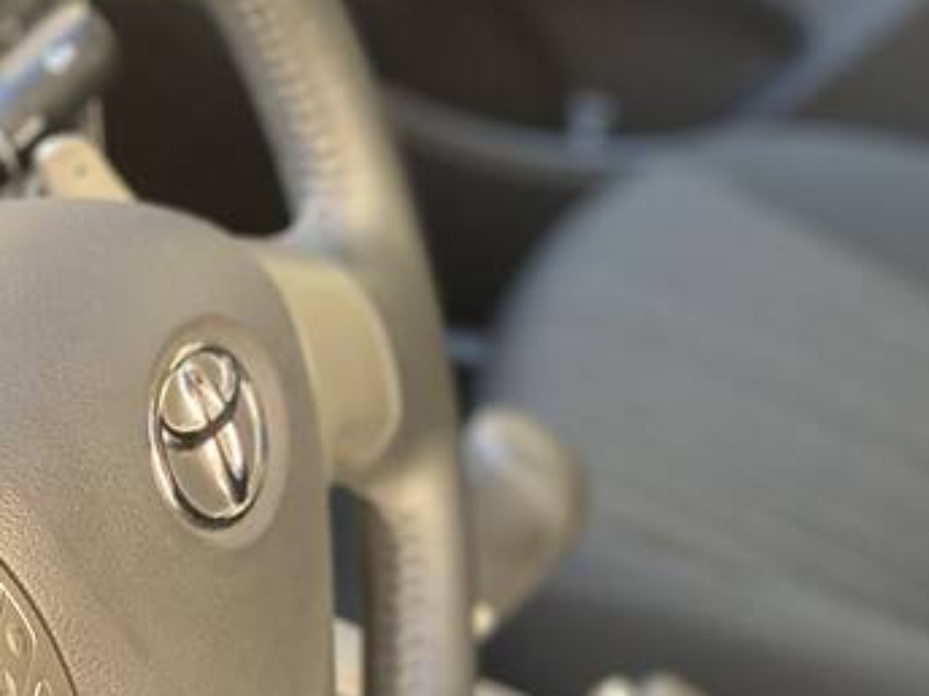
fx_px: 3247
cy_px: 434
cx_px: 127
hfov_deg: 16.1
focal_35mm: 121
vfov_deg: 12.2
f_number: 2
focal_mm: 6
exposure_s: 1/122
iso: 200
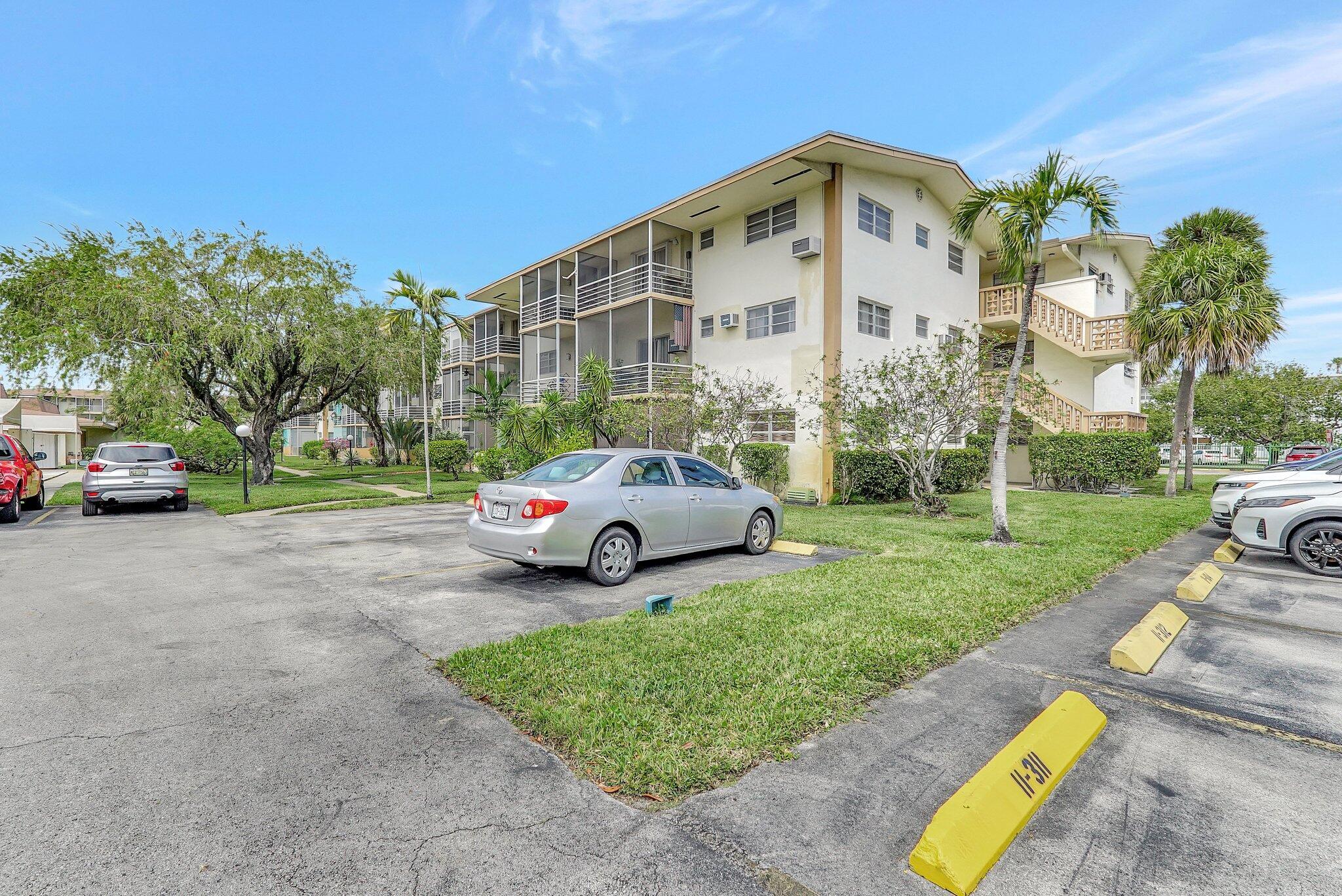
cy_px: 448
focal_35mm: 16
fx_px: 597
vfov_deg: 73.8
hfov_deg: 96.7
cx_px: 671
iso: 640
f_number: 14
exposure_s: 1/250
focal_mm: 16
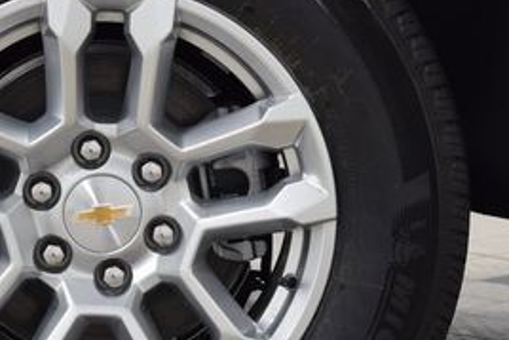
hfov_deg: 16.3
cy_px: 198
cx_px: 122
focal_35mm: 125
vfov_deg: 11.0
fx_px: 1771
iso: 560
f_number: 6.3
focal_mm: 35
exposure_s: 1/15
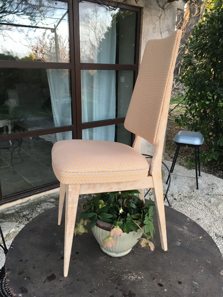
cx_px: 112
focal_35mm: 29
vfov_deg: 61.7
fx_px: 249
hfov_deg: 48.2
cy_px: 148
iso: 32
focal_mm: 4.15
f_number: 2.2
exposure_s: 1/33
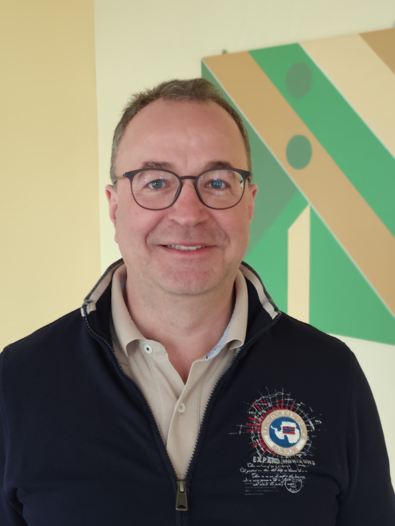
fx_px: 822
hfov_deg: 27.0
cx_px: 198
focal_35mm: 54
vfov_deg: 35.5
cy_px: 263
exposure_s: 1/33
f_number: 2.2
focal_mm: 6.22
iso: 1106
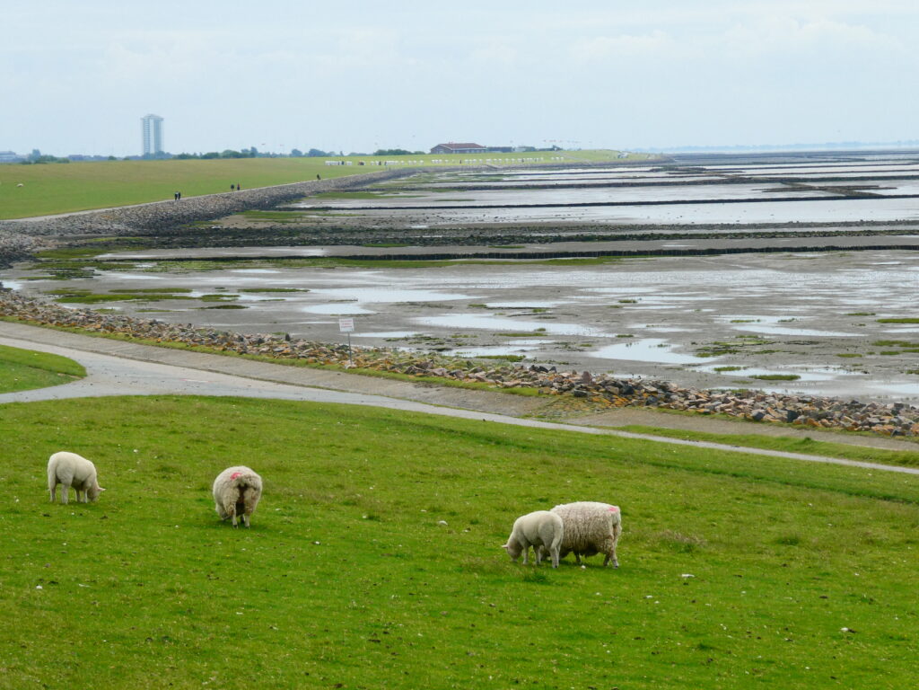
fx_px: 3053
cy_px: 345
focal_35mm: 115
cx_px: 460
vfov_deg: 12.9
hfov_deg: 17.1
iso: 80
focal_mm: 20.6
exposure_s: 1/400
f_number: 6.3
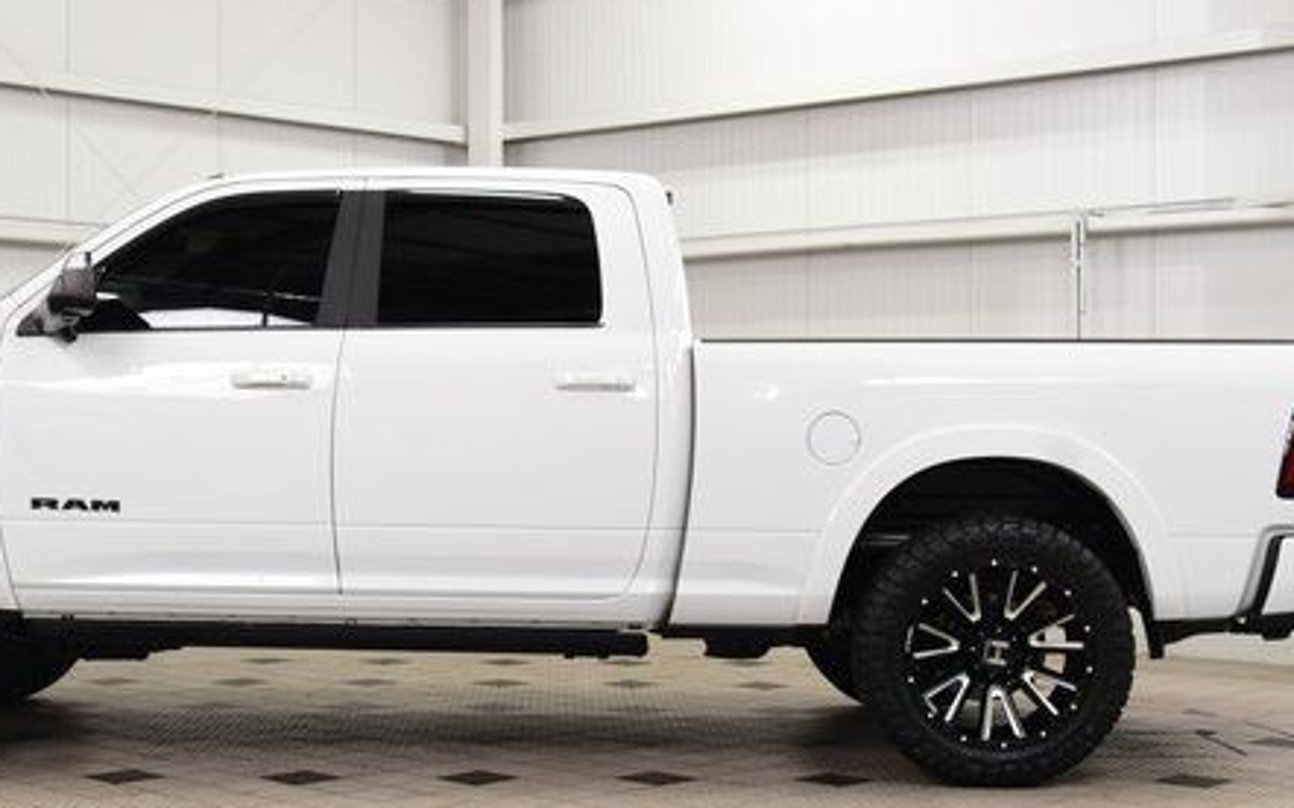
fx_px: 2186
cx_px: 474
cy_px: 514
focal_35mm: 62
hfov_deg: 32.8
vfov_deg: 20.9
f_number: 8
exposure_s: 1/60
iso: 1250
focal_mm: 28
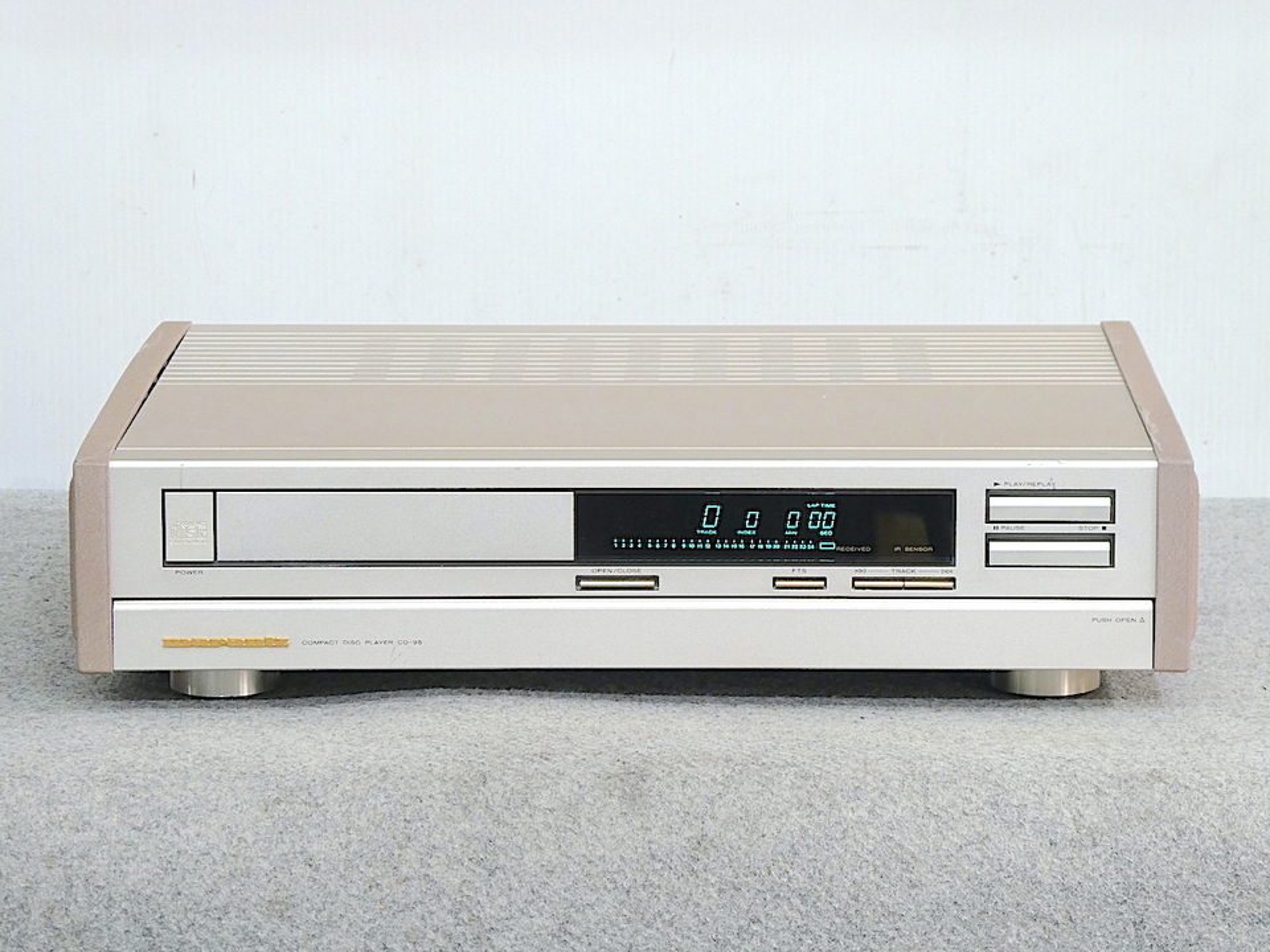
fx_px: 5246
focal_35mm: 143
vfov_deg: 10.4
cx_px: 635
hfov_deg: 13.8
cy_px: 476
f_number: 5.4
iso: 200
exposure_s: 1/10
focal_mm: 25.6
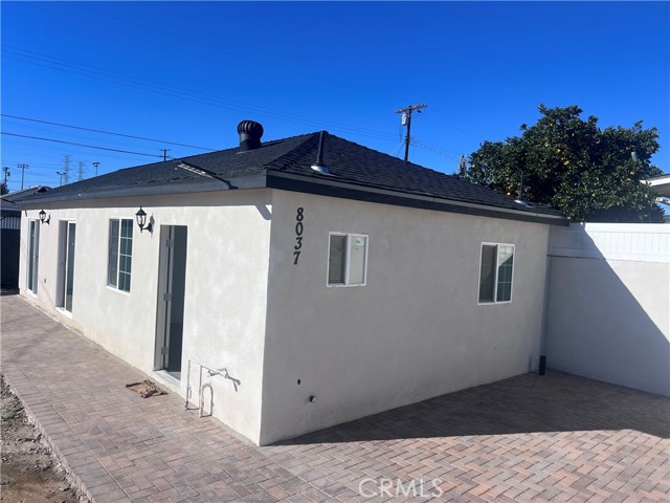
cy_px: 252
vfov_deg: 53.1
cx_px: 335
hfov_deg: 67.3
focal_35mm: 26
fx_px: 503
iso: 50
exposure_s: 1/7463
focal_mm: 5.7
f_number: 1.5
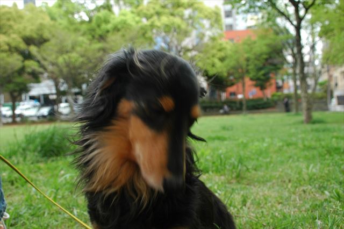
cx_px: 172
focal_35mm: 42
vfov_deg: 31.9
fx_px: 401
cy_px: 114
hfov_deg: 46.4
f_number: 8
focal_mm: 28
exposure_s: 1/80
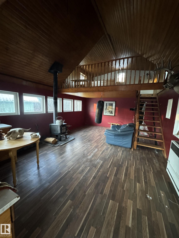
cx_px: 90
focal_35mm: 14
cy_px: 119
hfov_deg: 85.7
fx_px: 97
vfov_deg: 102.1
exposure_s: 1/52
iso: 1250
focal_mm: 2.22
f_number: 2.2
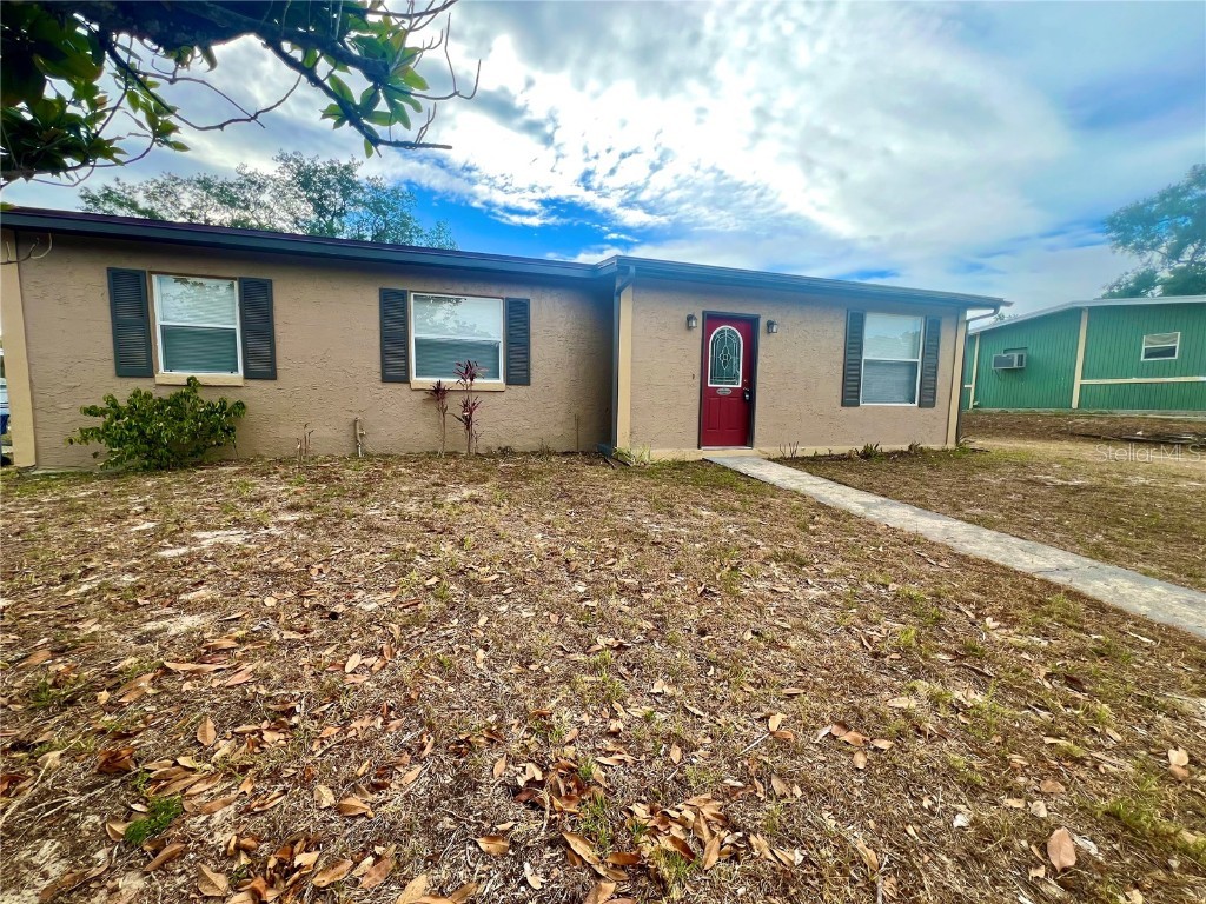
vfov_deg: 89.9
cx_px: 603
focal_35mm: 13
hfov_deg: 106.2
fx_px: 453
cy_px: 452
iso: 32
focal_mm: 1.57
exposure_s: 1/306
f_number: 1.8
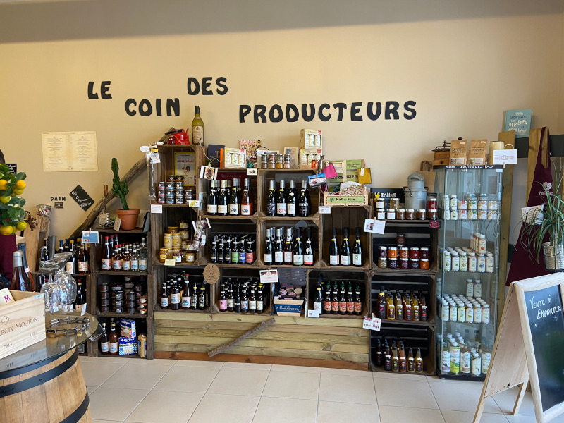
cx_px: 282
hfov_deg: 67.3
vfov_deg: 53.1
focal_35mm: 26
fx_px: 424
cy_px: 212
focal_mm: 4.25
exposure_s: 1/50
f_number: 1.8
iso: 64
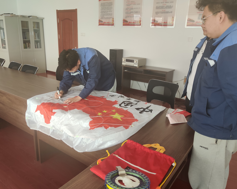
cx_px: 118
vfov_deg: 50.0
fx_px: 203
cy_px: 92
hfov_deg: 60.4
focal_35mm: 29
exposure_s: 1/50
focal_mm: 4.75
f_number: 1.65
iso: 500
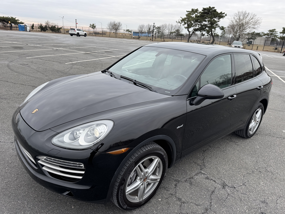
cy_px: 107
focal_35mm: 24
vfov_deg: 56.8
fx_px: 198
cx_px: 142
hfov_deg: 71.6
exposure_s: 1/1059
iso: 80
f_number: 1.78
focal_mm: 6.76
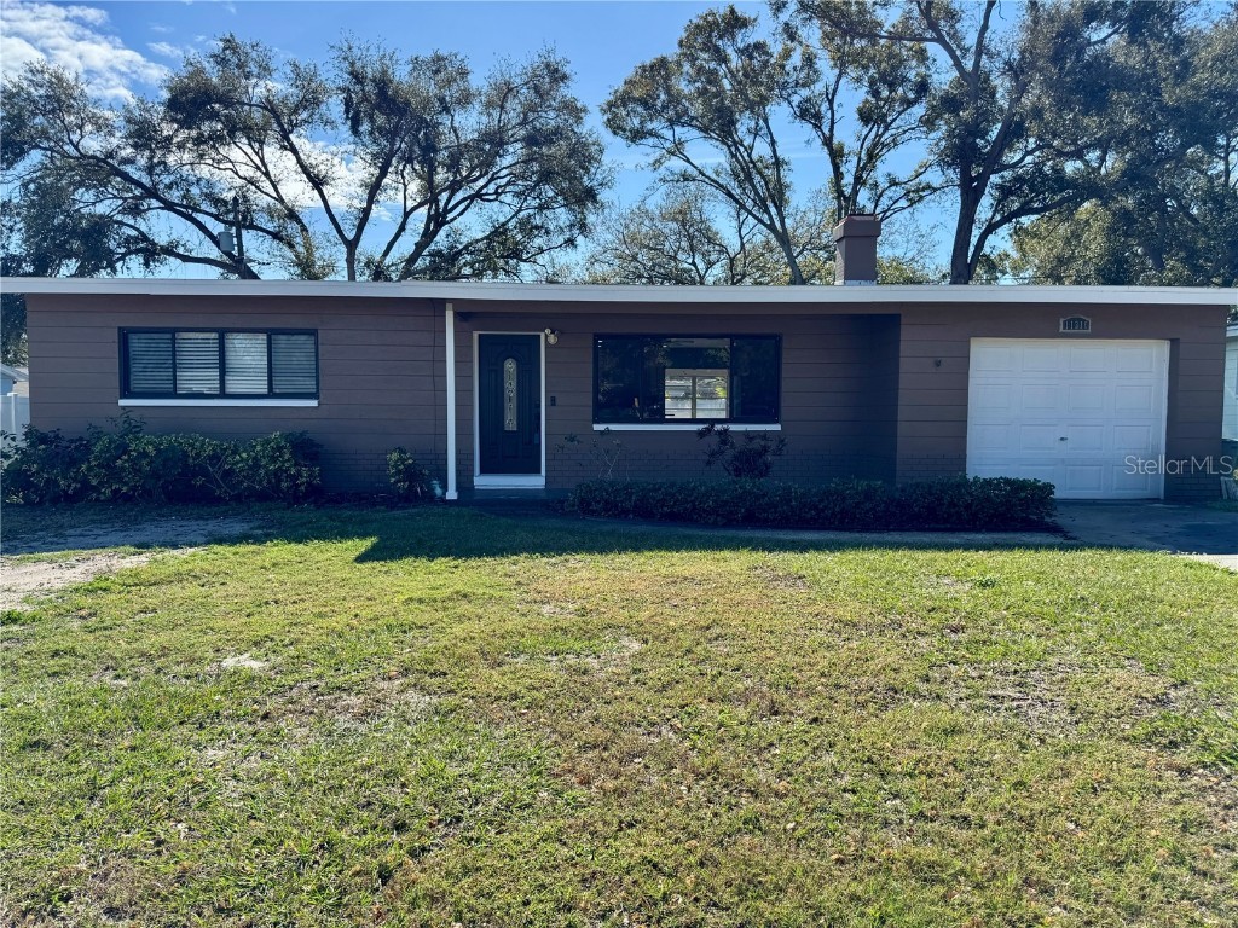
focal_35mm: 24
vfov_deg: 56.8
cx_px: 619
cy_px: 464
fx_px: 858
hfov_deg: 71.6
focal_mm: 6.76
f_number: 1.78
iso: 80
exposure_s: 1/2959
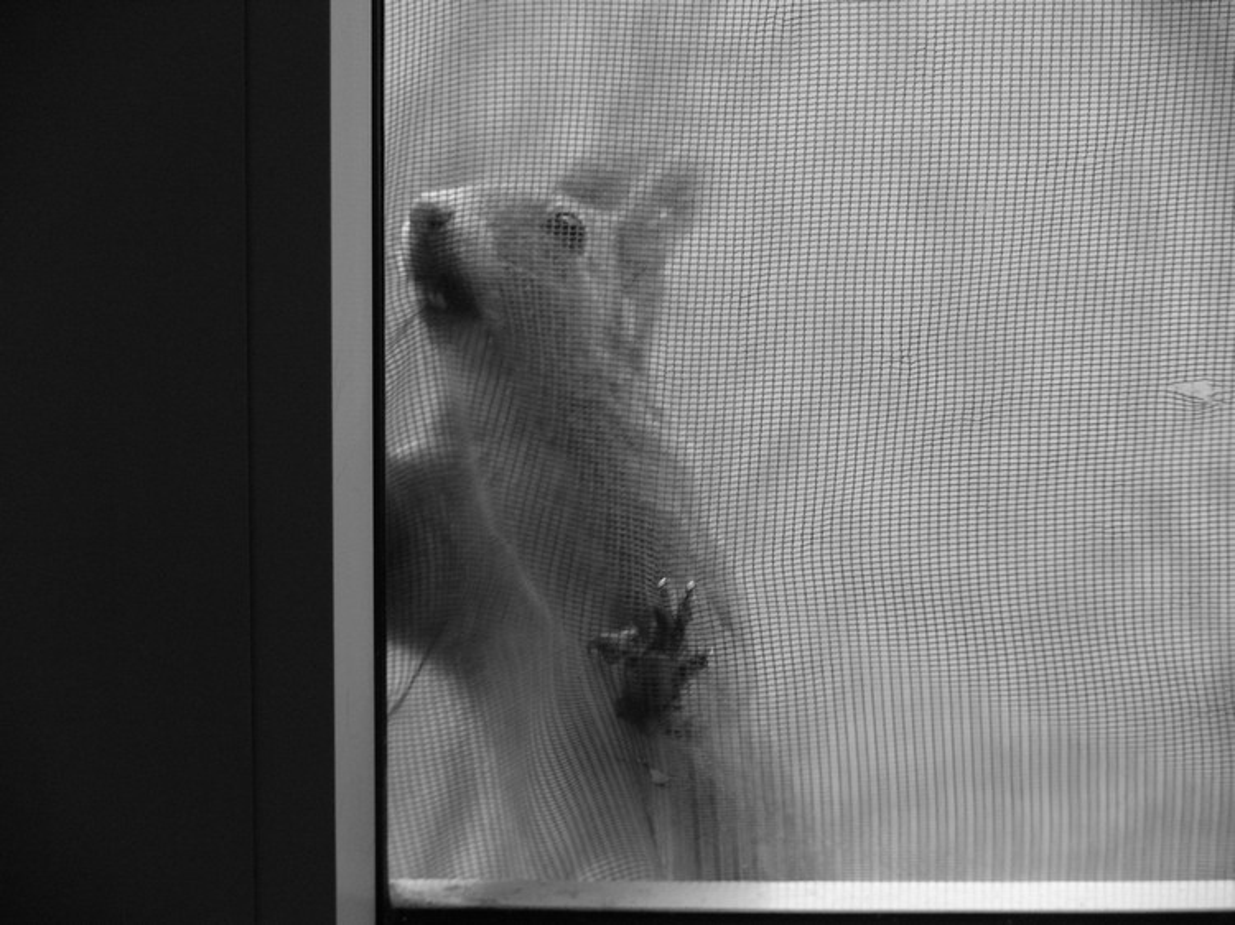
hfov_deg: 12.2
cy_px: 462
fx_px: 5778
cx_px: 618
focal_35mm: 162
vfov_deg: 9.2
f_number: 3.6
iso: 320
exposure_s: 1/125
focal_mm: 34.2
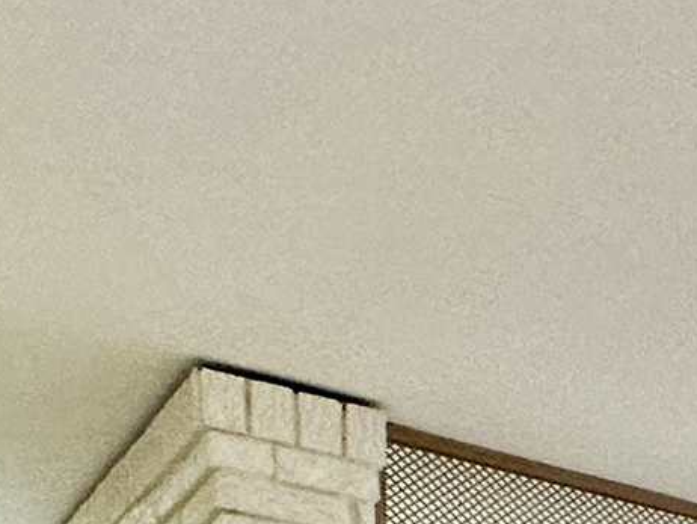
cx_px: 1718
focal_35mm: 93
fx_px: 1874
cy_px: 1204
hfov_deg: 13.9
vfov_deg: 12.8
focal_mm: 2.22
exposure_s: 1/120
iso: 125
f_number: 2.2
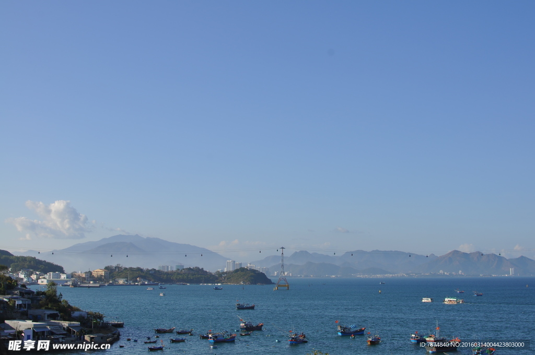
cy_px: 178
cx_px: 268
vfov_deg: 25.7
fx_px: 779
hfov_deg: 37.9
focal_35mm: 52
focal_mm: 35
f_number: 8
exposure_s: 1/250
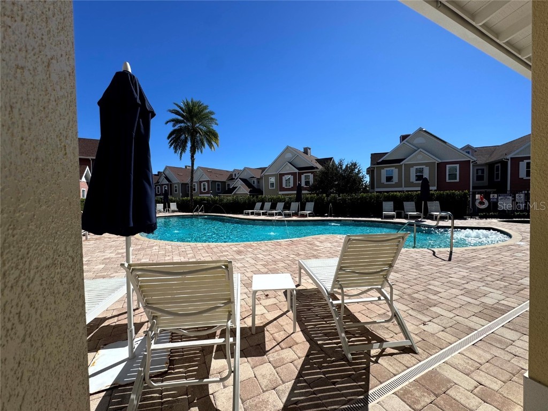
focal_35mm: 14
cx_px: 274
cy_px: 206
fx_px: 222
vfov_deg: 85.7
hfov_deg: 102.1
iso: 50
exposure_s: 1/2985
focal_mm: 2.22
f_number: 2.2
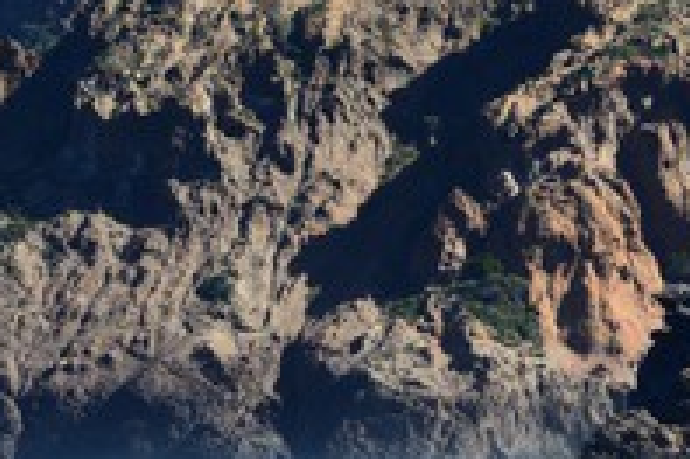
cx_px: 231
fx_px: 7162
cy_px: 70
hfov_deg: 5.5
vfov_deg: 3.7
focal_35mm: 374
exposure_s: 1/640
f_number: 9
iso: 400
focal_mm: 175
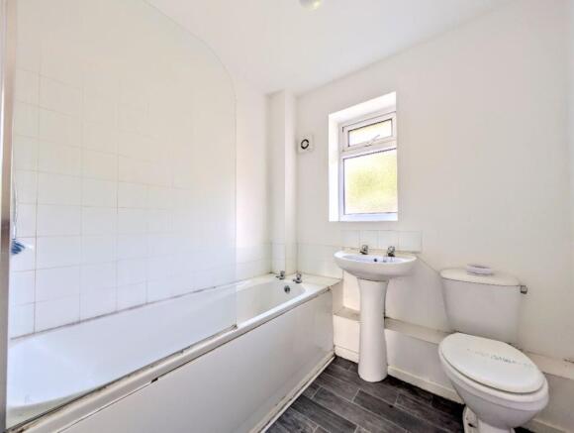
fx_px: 199
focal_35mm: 12
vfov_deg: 94.7
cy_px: 216
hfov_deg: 110.4
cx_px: 287
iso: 48
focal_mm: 2.02
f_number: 1.7
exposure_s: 1/81
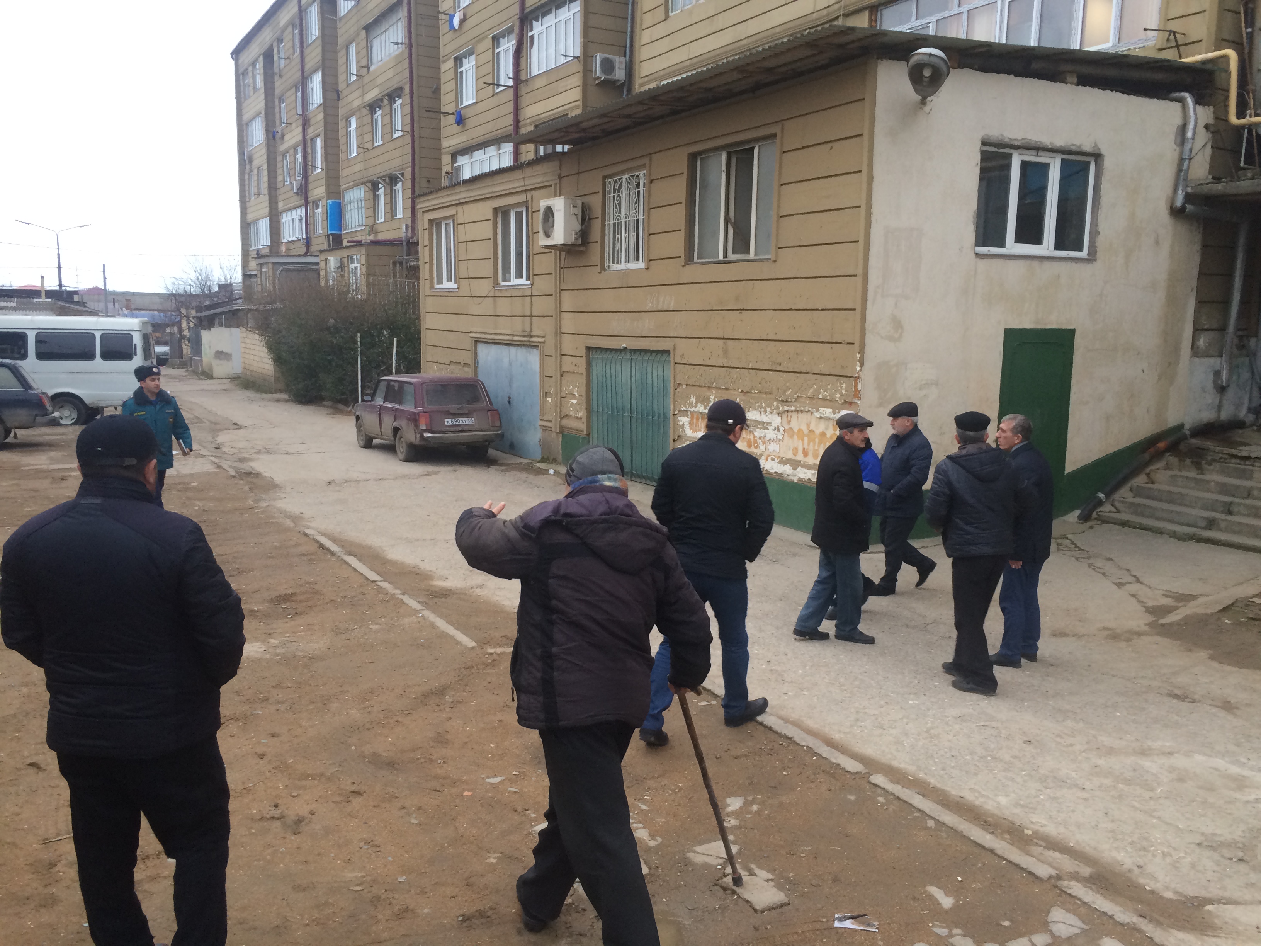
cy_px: 473
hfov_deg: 61.7
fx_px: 1056
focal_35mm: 29
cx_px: 630
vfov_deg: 48.2
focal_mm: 4.15
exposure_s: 1/33
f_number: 2.2
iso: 50
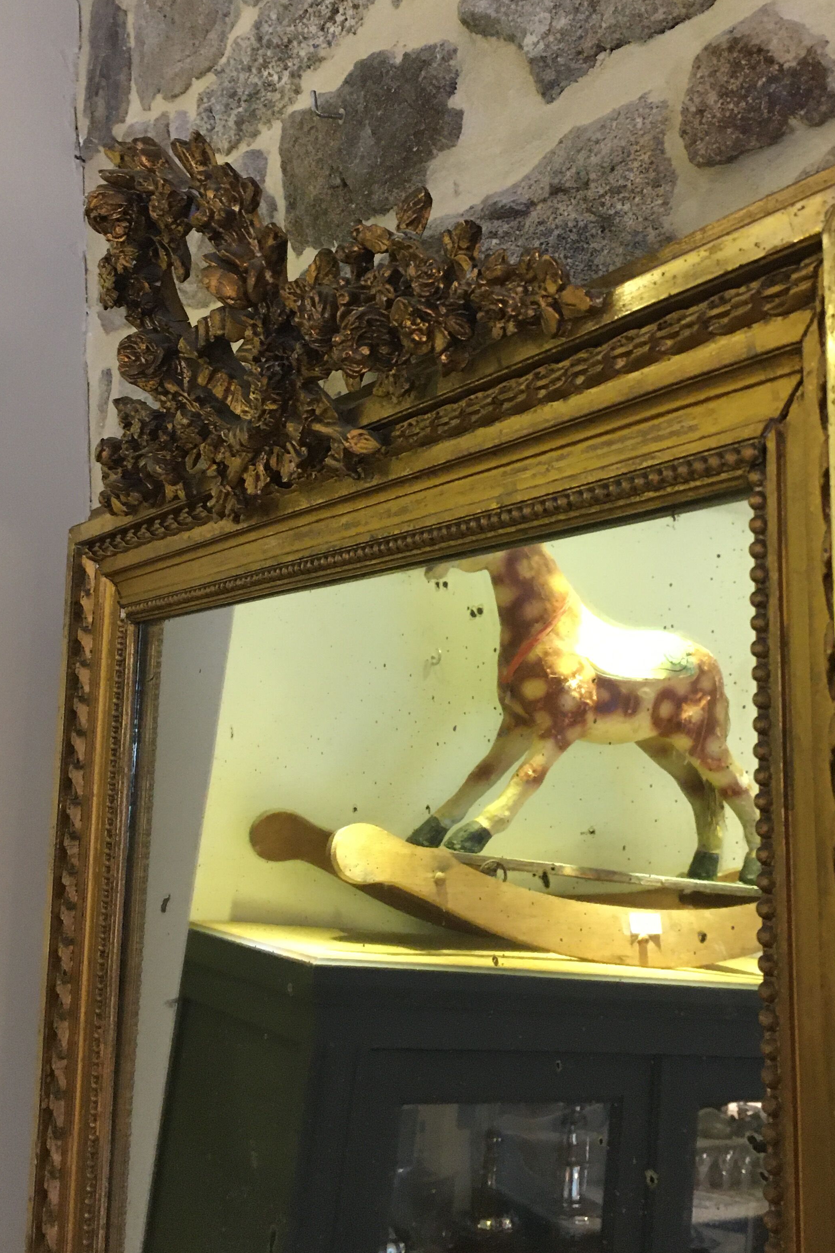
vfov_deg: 49.4
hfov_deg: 34.2
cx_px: 474
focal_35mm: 39
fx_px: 1357
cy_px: 537
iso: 250
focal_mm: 4.15
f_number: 2.2
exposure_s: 1/33
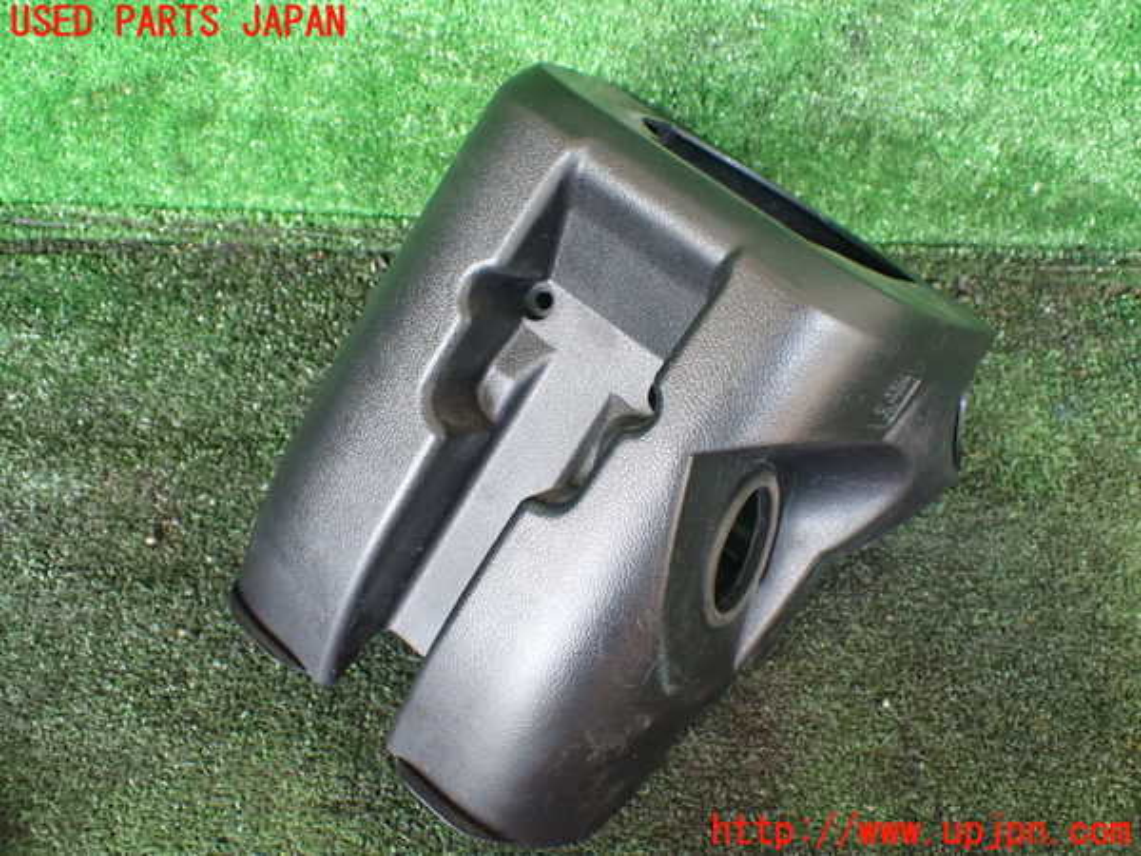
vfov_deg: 37.7
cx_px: 570
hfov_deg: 49.0
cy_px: 428
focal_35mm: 38
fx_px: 1253
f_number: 2.7
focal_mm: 6.83
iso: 800
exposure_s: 1/125
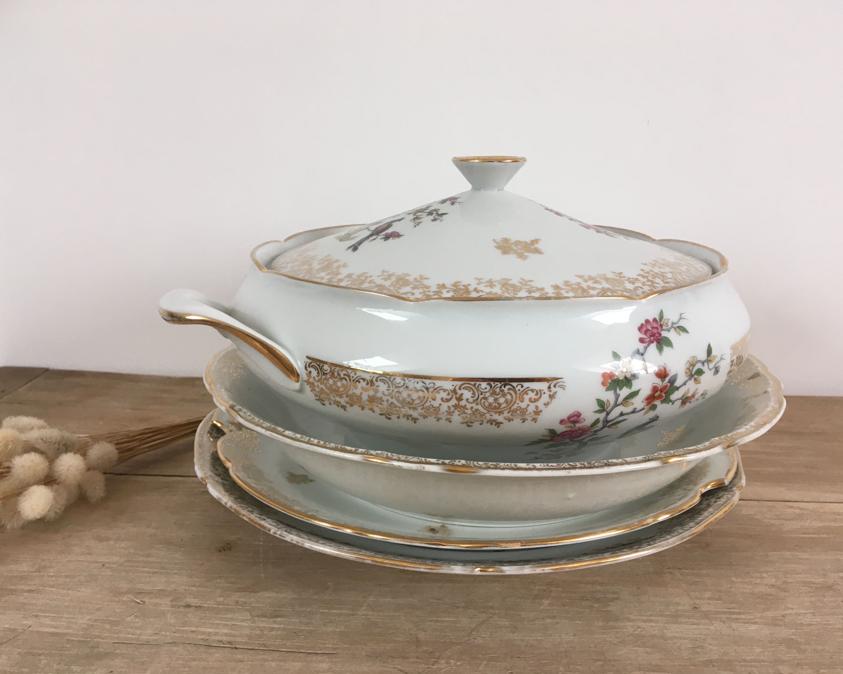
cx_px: 427
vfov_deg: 47.1
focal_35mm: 31
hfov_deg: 57.2
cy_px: 336
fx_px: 773
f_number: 2.2
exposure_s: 1/33
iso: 25
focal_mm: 4.15
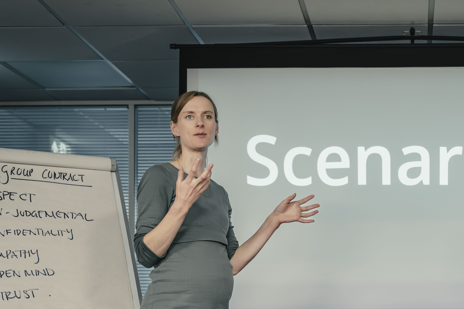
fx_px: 902
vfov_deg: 19.2
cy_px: 261
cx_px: 335
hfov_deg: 28.5
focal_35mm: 70
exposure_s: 1/160
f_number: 2.8
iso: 3200
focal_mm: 41
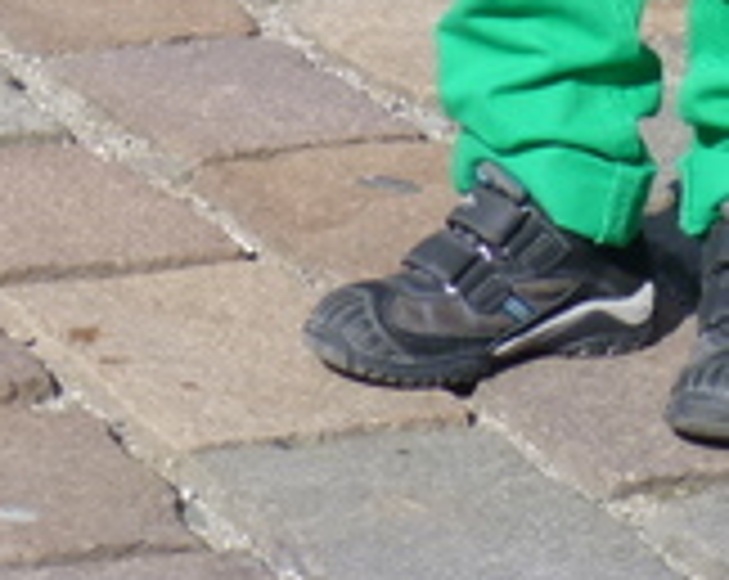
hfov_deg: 7.7
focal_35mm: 251
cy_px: -728
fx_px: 5406
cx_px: 558
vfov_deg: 5.9
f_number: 4.1
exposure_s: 1/500
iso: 100
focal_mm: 9.2
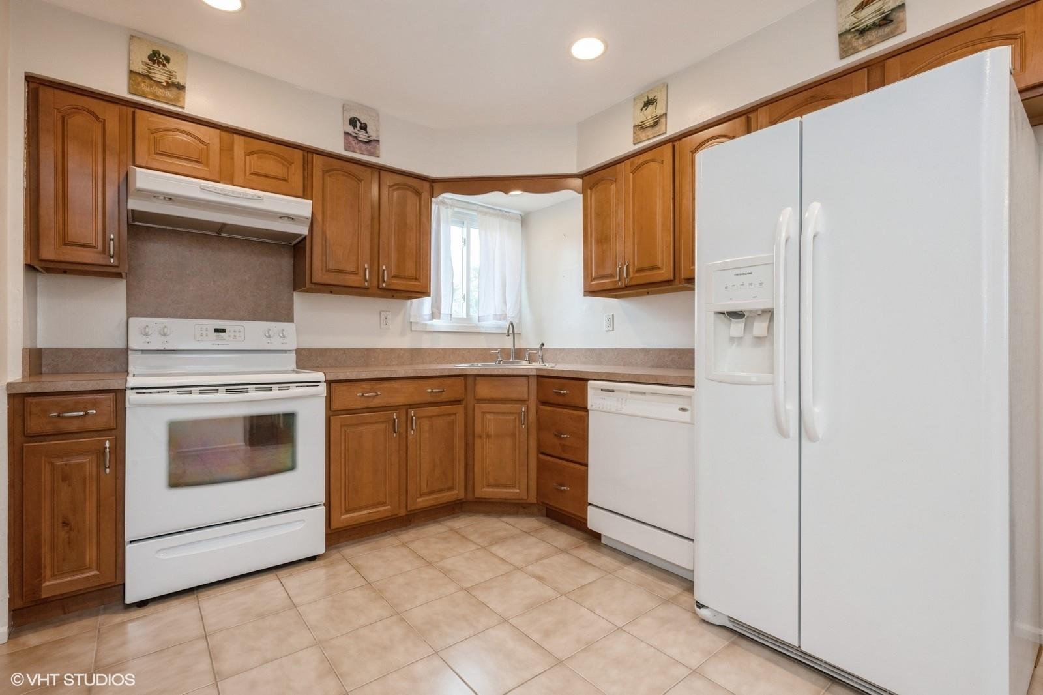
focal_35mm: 16
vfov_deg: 72.0
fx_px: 478
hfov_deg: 95.0
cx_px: 522
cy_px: 348
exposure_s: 1/13
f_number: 11
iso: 400
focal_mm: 16.5
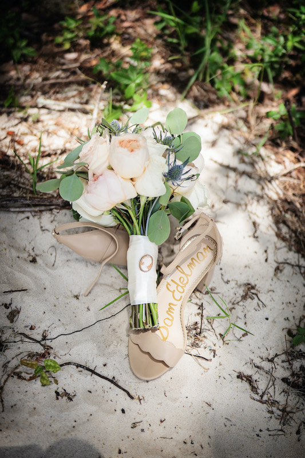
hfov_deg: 37.8
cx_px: 152
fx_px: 445
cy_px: 229
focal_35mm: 35
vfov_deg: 54.4
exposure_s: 1/3200
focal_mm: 35
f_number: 1.2
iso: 100
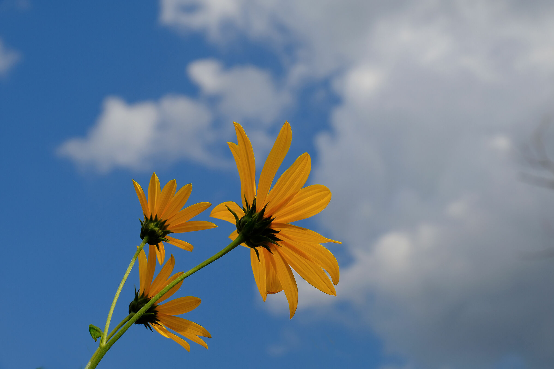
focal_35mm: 83
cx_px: 277
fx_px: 1277
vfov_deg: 16.5
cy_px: 184
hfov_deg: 24.5
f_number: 11
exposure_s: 1/350
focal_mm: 55.6
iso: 200
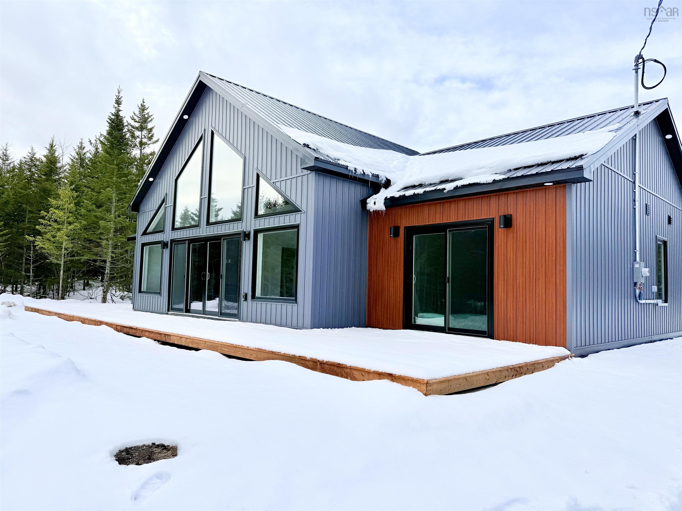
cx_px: 341
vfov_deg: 56.8
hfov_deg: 71.6
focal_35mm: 24
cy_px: 256
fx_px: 473
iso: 80
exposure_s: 1/7353
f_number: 1.78
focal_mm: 6.76
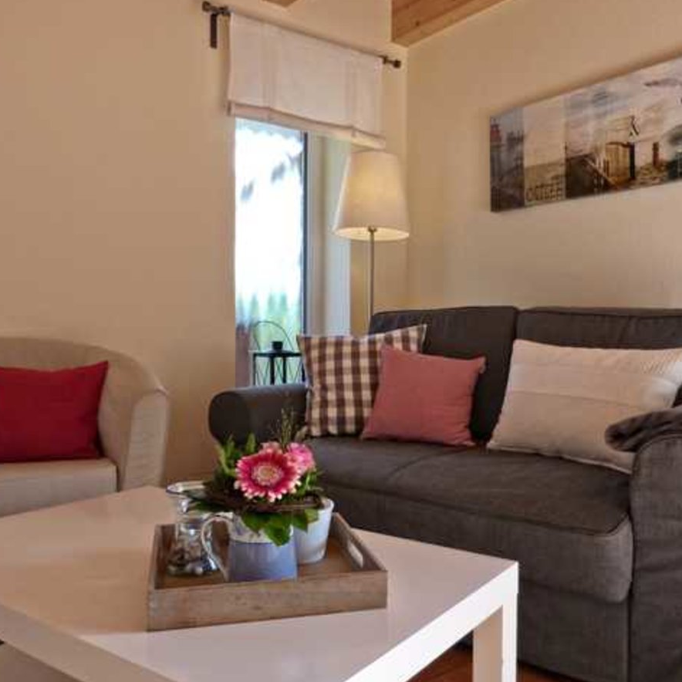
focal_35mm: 30
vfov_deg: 54.0
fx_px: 669
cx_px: 374
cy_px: 339
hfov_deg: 53.9
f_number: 2.8
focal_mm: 4.5
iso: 160
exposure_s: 1/60
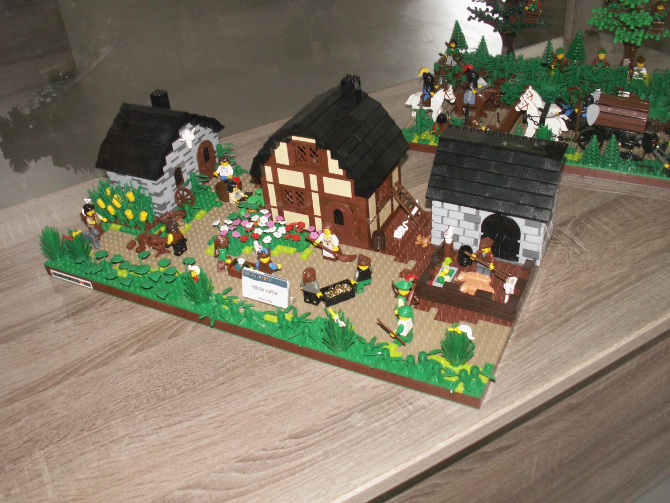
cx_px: 335
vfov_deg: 40.7
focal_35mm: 35
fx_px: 677
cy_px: 252
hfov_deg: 52.6
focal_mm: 5.86
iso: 160
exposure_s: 1/125
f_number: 2.8
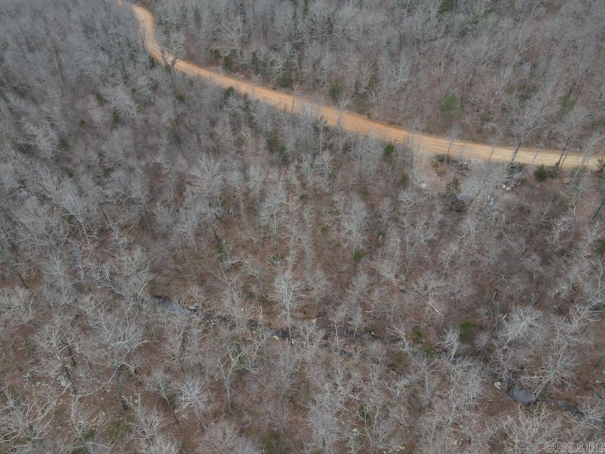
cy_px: 227
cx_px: 302
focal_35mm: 24
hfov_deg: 71.6
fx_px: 419
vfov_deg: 56.8
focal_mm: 4.5
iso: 400
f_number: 2.8
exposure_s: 1/12.5
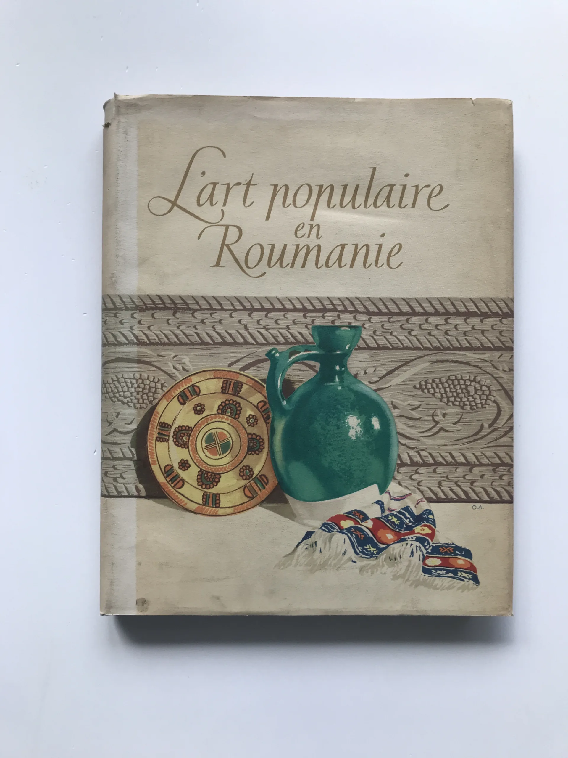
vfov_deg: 63.4
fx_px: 613
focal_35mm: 28
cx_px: 284
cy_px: 379
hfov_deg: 49.7
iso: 32
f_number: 1.8
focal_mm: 3.99
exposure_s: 1/100
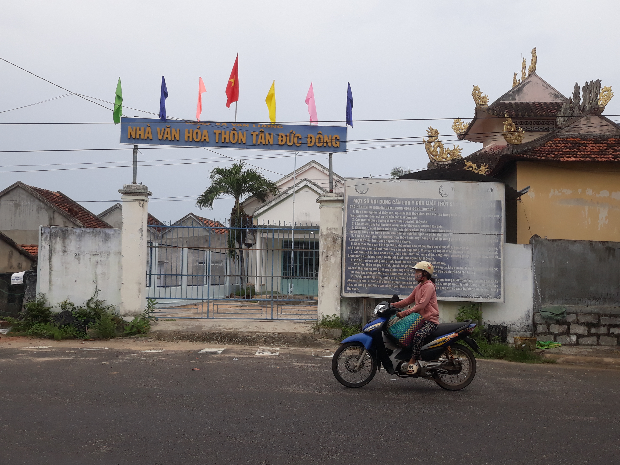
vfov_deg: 51.4
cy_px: 232
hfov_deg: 65.3
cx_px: 310
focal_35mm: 27
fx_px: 484
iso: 40
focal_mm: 3.71
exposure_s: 1/1261
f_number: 1.7
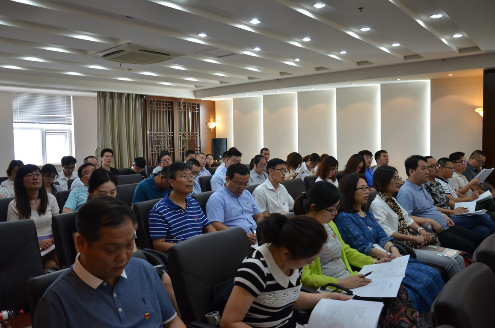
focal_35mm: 28
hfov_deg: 65.6
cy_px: 167
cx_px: 240
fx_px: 384
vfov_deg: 46.2
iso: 720
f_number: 4
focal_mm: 18
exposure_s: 1/60
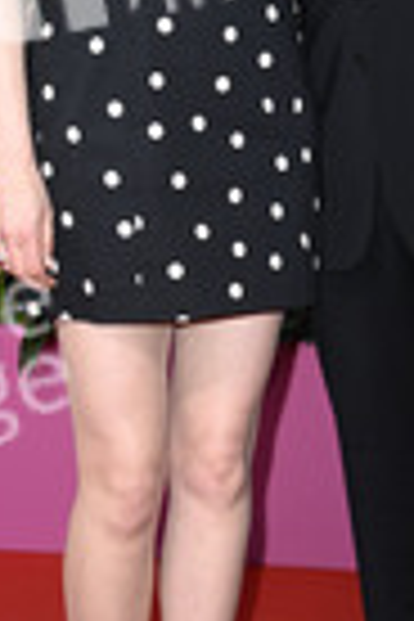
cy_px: 162
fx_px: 2794
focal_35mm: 162
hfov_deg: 8.5
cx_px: 328
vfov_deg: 12.6
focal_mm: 56
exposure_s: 1/250
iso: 500
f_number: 5.6
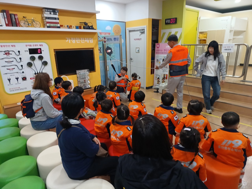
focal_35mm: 23
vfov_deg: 58.9
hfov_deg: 73.9
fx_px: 167
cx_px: 126
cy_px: 94
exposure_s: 1/40
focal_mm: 5.06
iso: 160
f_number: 1.8
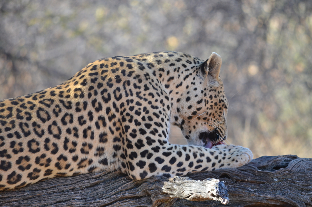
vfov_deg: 3.0
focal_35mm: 450
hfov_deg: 4.6
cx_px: 156
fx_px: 3892
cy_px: 104
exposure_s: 1/250
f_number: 5.6
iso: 400
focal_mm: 300
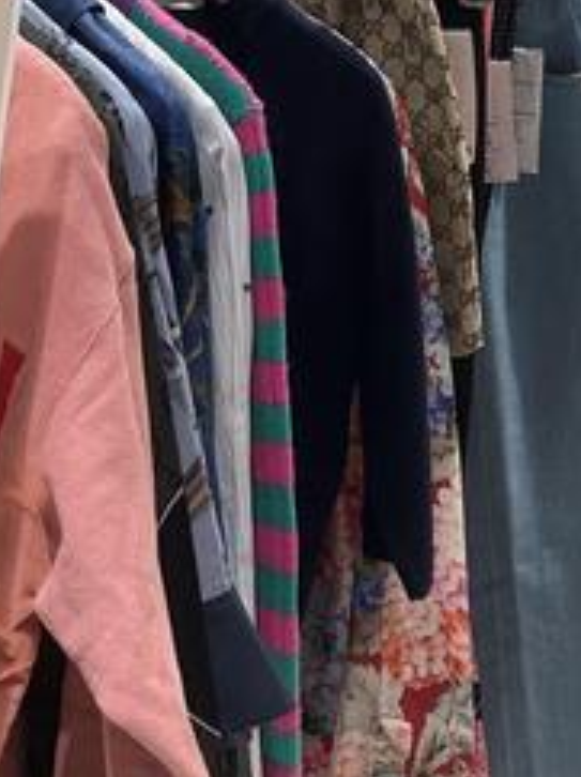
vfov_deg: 22.7
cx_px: 221
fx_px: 1928
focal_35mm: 86
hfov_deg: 17.1
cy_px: 250
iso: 80
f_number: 1.5
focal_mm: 5.7
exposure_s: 1/120
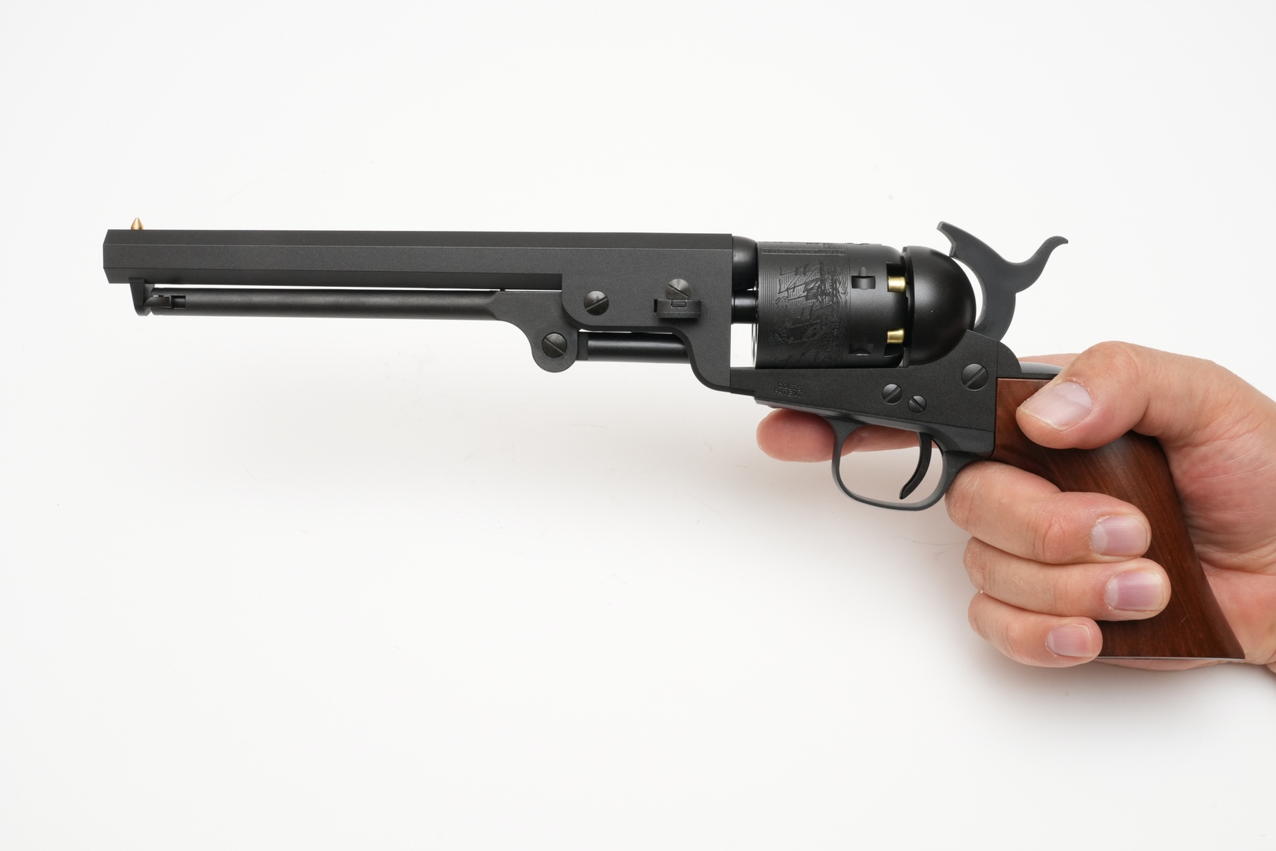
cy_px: 426
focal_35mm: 43
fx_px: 1524
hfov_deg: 45.4
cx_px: 638
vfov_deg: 31.2
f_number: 22
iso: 1600
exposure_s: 1/60
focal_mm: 43
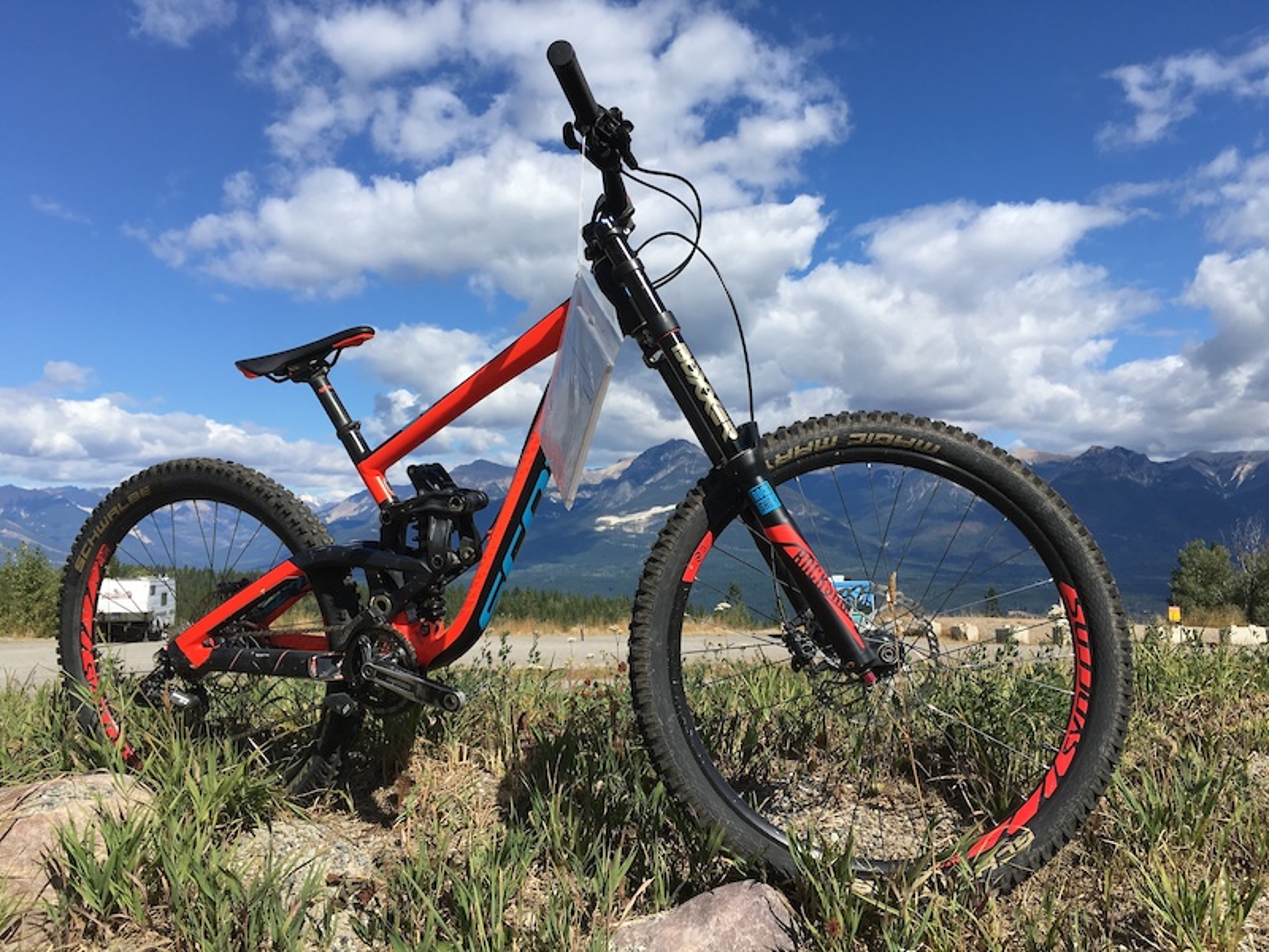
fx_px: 1063
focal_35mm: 29
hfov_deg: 61.7
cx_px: 634
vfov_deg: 48.2
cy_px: 476
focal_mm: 4.15
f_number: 2.2
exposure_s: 1/1972
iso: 25
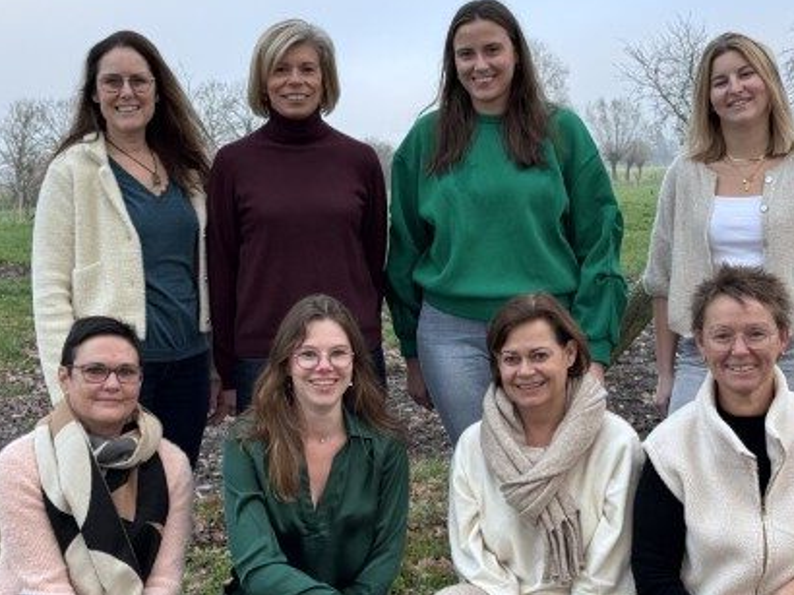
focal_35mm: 75
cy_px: 349
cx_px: 393
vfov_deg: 19.6
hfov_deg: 26.0
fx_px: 1719
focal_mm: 6.76
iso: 80
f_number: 1.78
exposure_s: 1/156
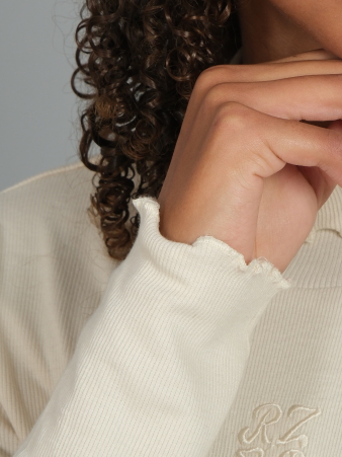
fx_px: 4046
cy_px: 18
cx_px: 355
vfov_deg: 6.4
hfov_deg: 4.8
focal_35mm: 307
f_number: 8
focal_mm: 80
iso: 200
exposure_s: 1/200
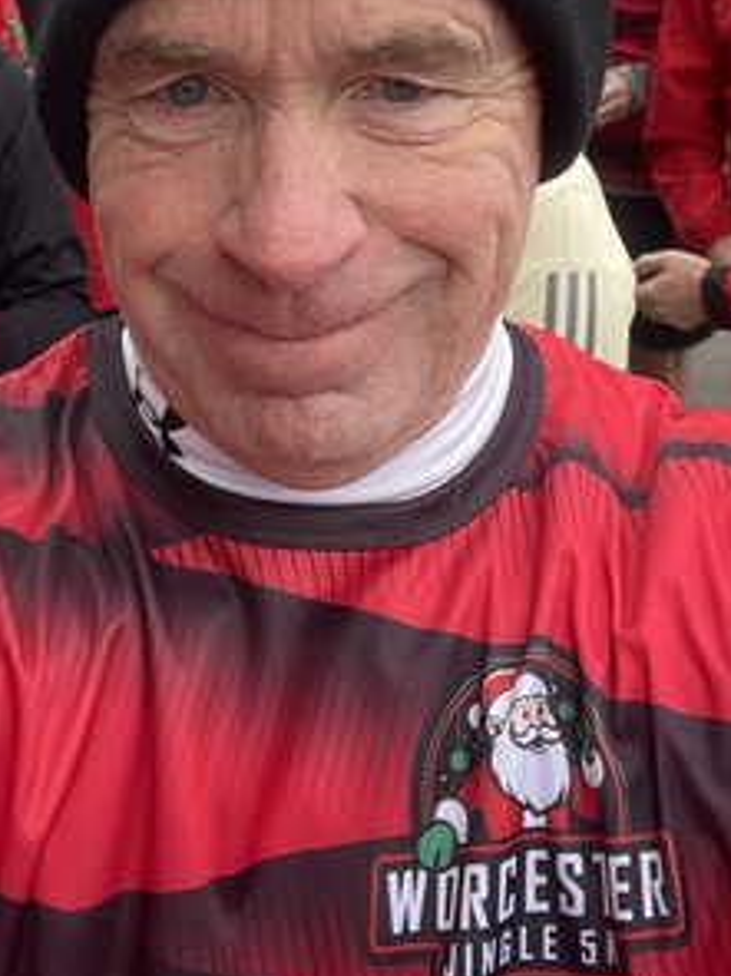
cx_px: 203
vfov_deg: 32.7
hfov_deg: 25.8
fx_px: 1578
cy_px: 109
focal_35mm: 56
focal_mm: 2.71
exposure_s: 1/121
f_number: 2.2
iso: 40
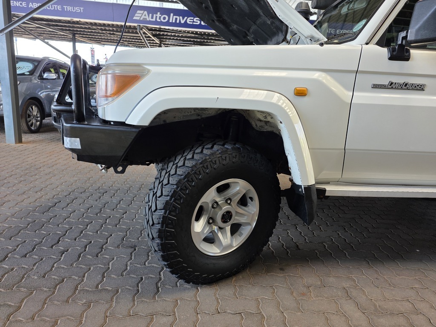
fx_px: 290
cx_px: 218
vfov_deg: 58.9
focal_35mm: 23
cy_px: 164
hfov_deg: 73.9
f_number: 1.7
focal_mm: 6.25
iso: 50
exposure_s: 1/180
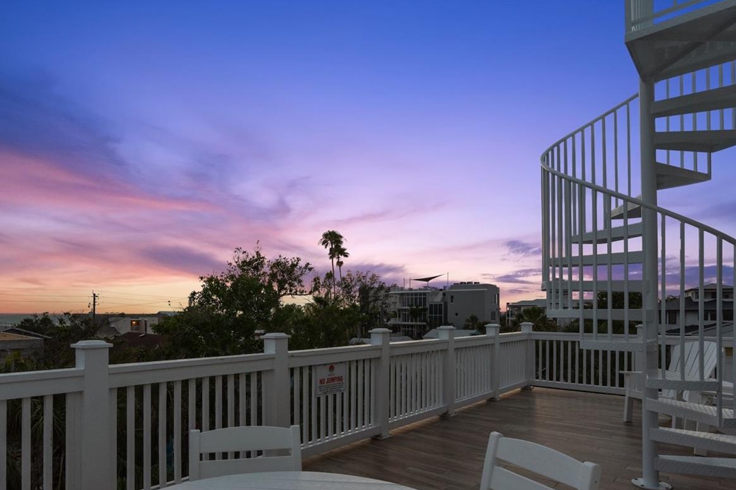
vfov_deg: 56.1
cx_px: 314
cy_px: 323
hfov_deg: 78.1
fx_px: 450
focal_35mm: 22
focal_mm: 16
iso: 1600
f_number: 9
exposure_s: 1/125
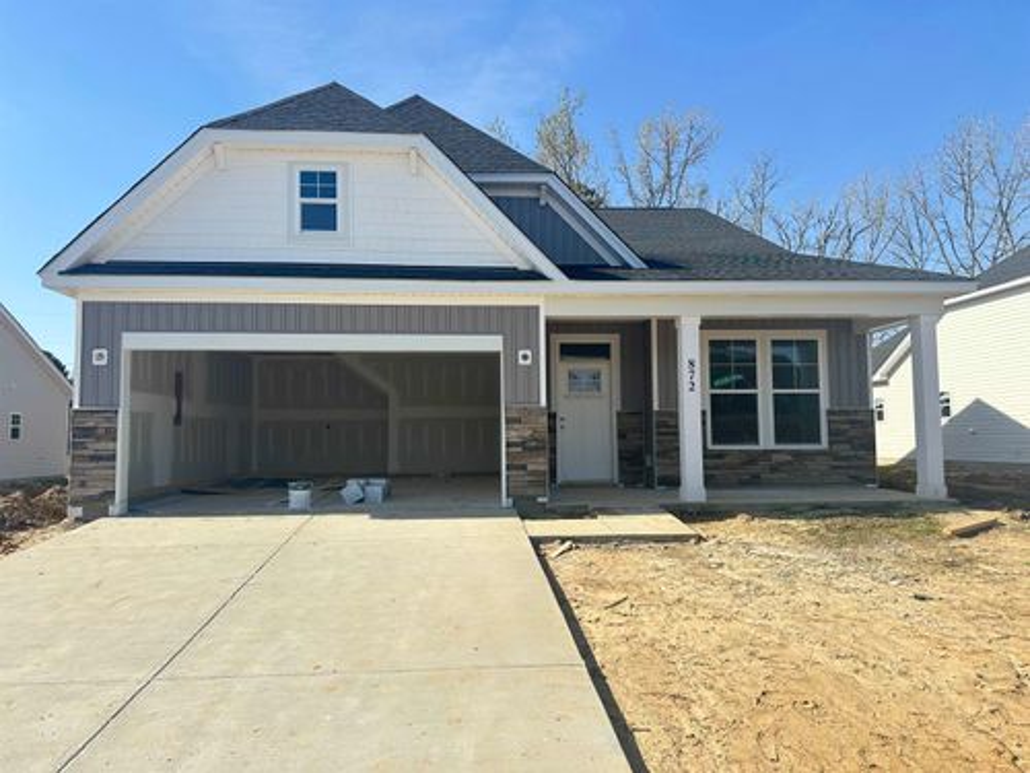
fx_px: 714
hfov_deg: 71.6
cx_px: 515
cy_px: 386
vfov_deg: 56.8
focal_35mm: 24
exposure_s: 1/4762
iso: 80
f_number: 1.78
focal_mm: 6.86
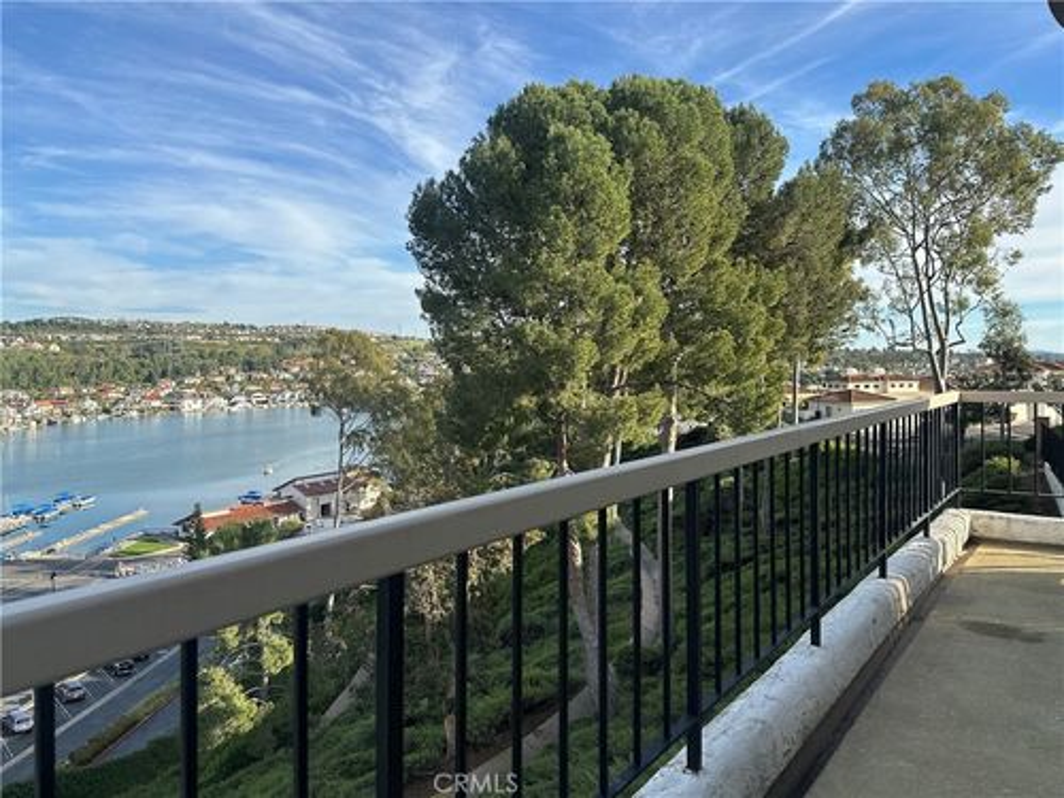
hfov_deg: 71.6
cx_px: 532
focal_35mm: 24
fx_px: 738
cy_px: 399
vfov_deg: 56.8
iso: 80
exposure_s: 1/2410
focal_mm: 6.86
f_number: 1.78
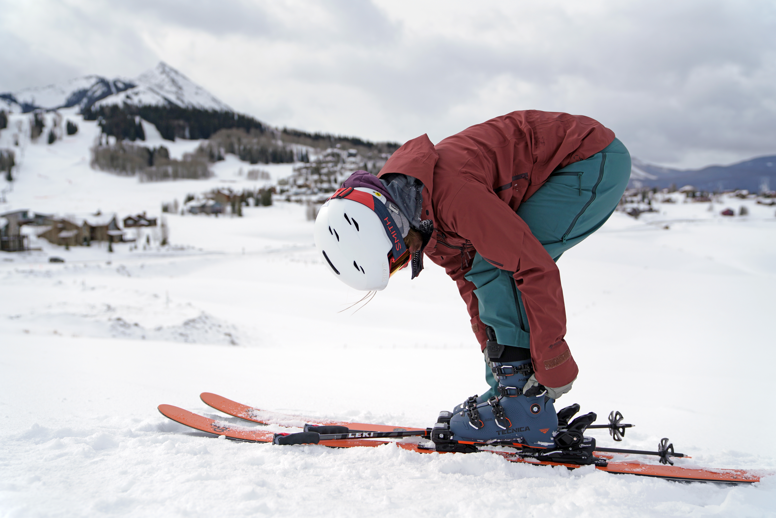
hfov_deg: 54.4
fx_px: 755
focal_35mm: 35
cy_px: 259
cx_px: 388
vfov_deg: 37.9
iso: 100
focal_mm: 35
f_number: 3.2
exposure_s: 1/2500
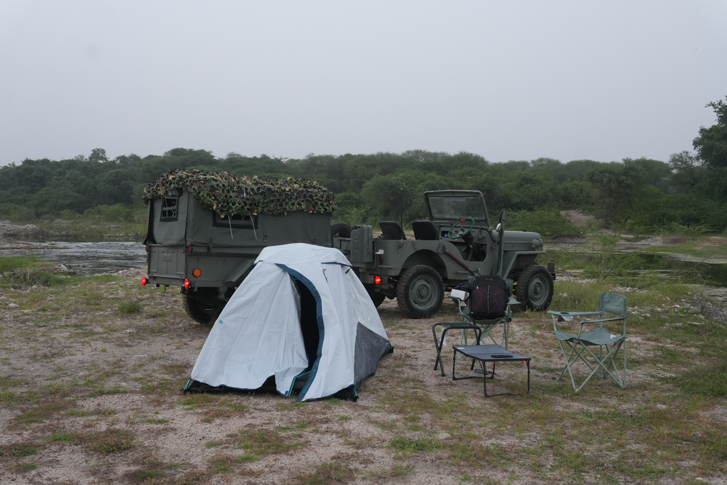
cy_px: 242
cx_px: 364
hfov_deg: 47.9
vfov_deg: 33.0
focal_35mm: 40
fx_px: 818
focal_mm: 27
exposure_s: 1/50
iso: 1250
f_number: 7.1
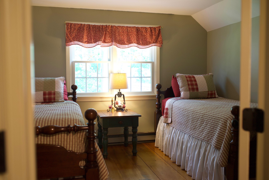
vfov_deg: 37.9
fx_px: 262
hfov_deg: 54.4
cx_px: 134
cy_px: 90
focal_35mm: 35
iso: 1600
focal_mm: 35
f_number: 3.2
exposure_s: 1/40
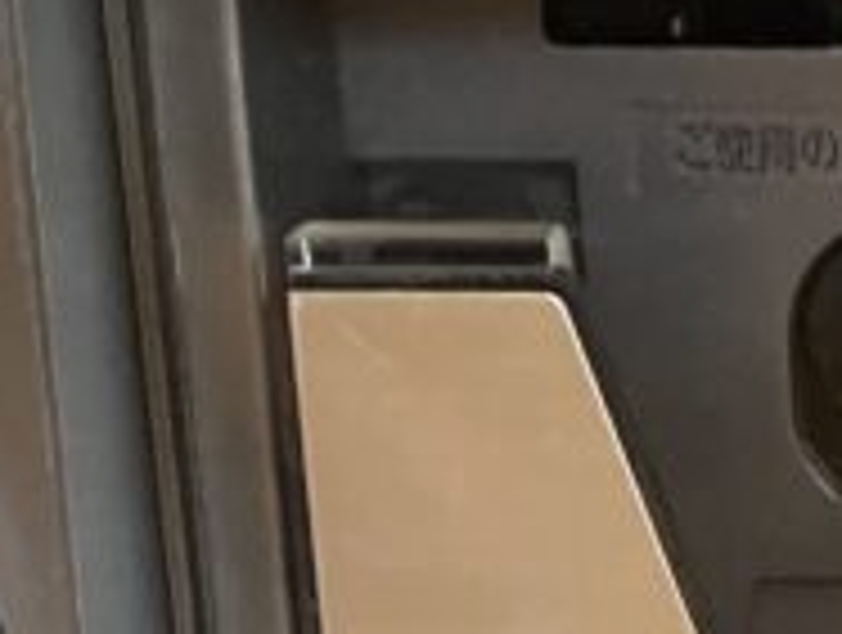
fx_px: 3729
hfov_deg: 12.0
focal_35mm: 153
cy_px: 346
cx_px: 1472
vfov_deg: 9.7
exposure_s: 1/33
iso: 320
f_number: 1.8
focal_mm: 3.99
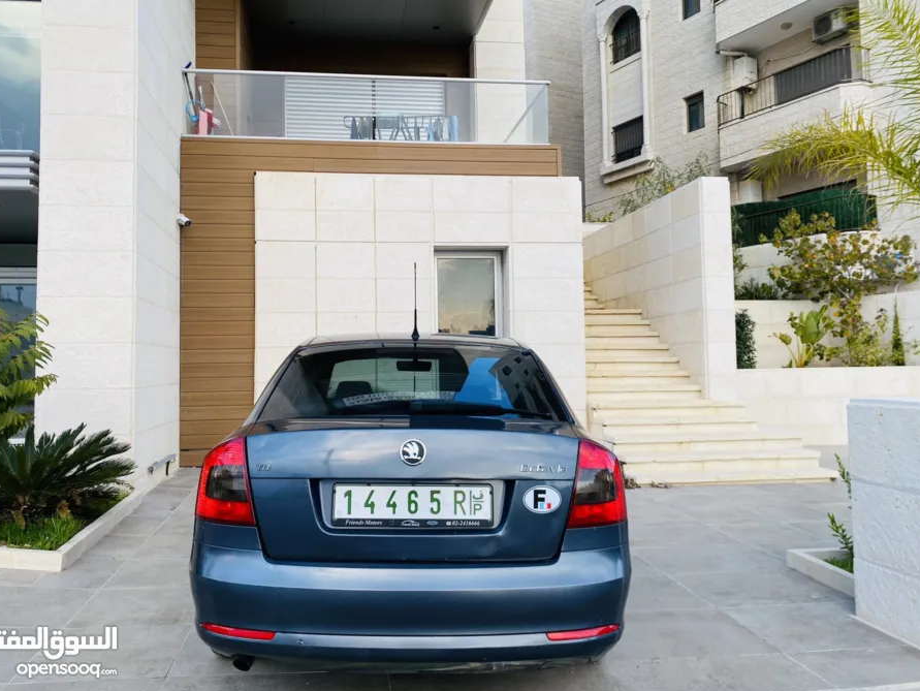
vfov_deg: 49.8
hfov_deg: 63.4
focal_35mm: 28
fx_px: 744
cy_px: 331
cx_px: 437
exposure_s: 1/276
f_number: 1.8
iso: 32
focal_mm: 4.25
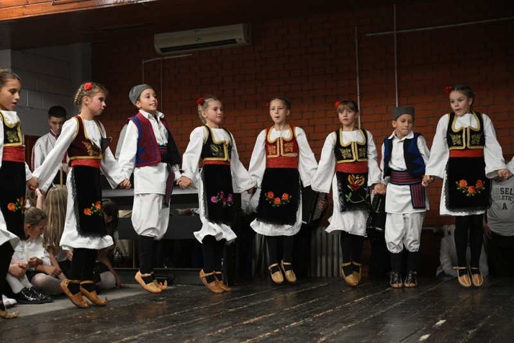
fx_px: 828
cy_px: 172
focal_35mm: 58
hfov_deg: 34.5
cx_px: 257
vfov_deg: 23.4
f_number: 3.2
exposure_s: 1/400
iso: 4000
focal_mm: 58
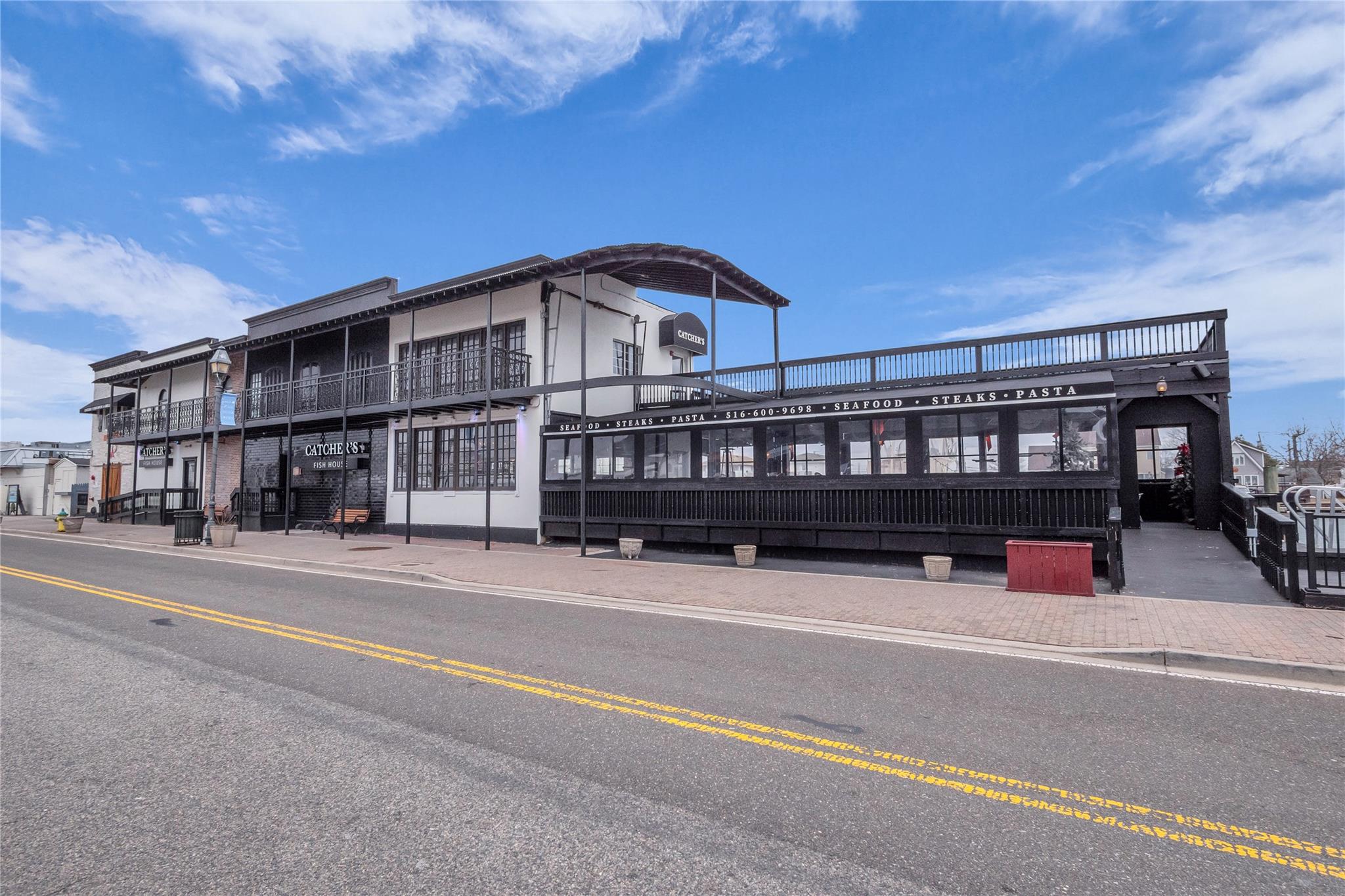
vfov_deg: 67.4
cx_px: 672
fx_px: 672
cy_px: 448
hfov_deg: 90.0
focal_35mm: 18
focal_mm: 9
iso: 400
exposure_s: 1/1250
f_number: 6.3
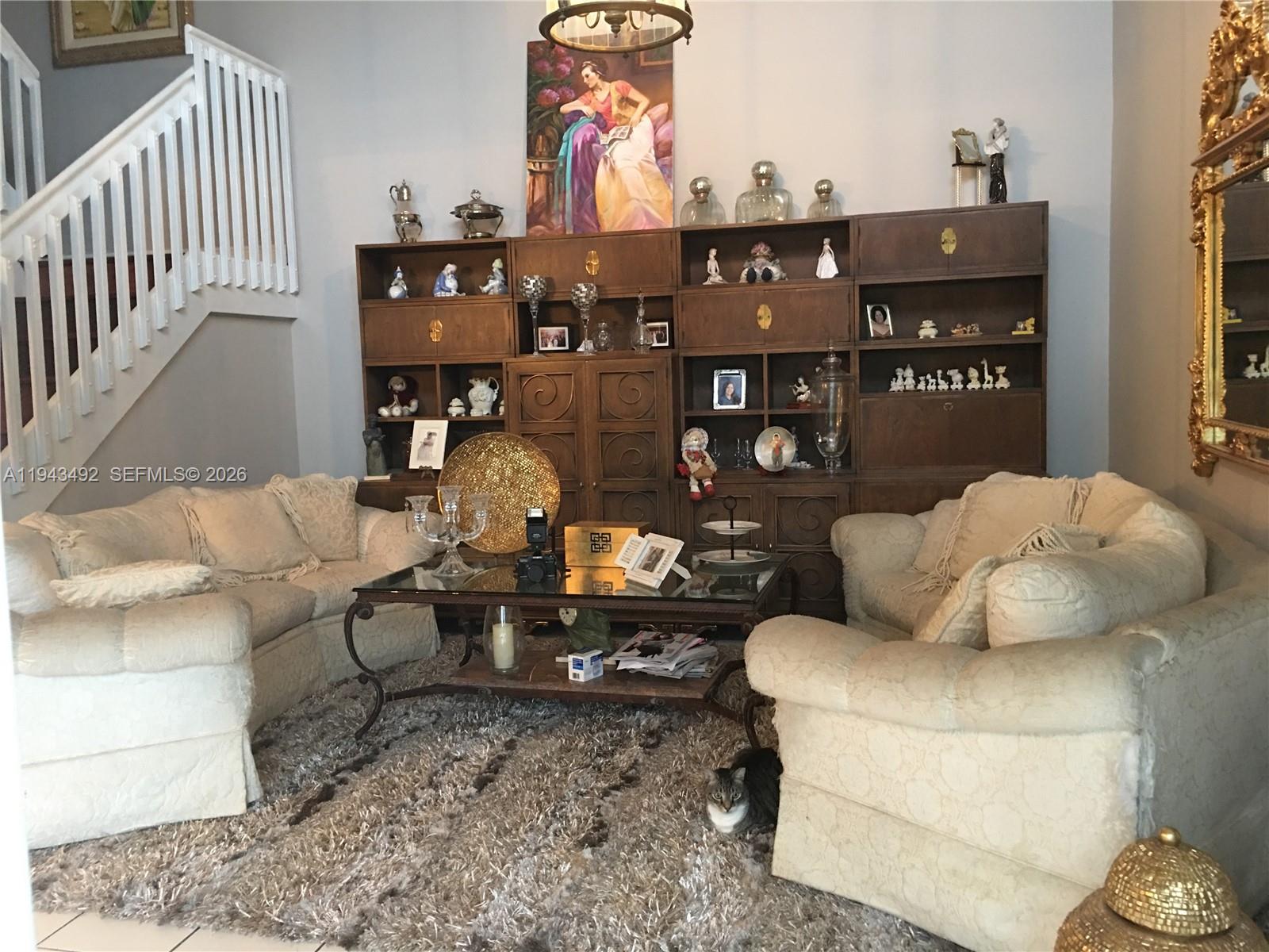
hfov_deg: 61.7
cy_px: 476
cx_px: 634
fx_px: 1063
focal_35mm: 29
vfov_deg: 48.2
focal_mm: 4.15
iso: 64
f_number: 2.2
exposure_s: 1/4
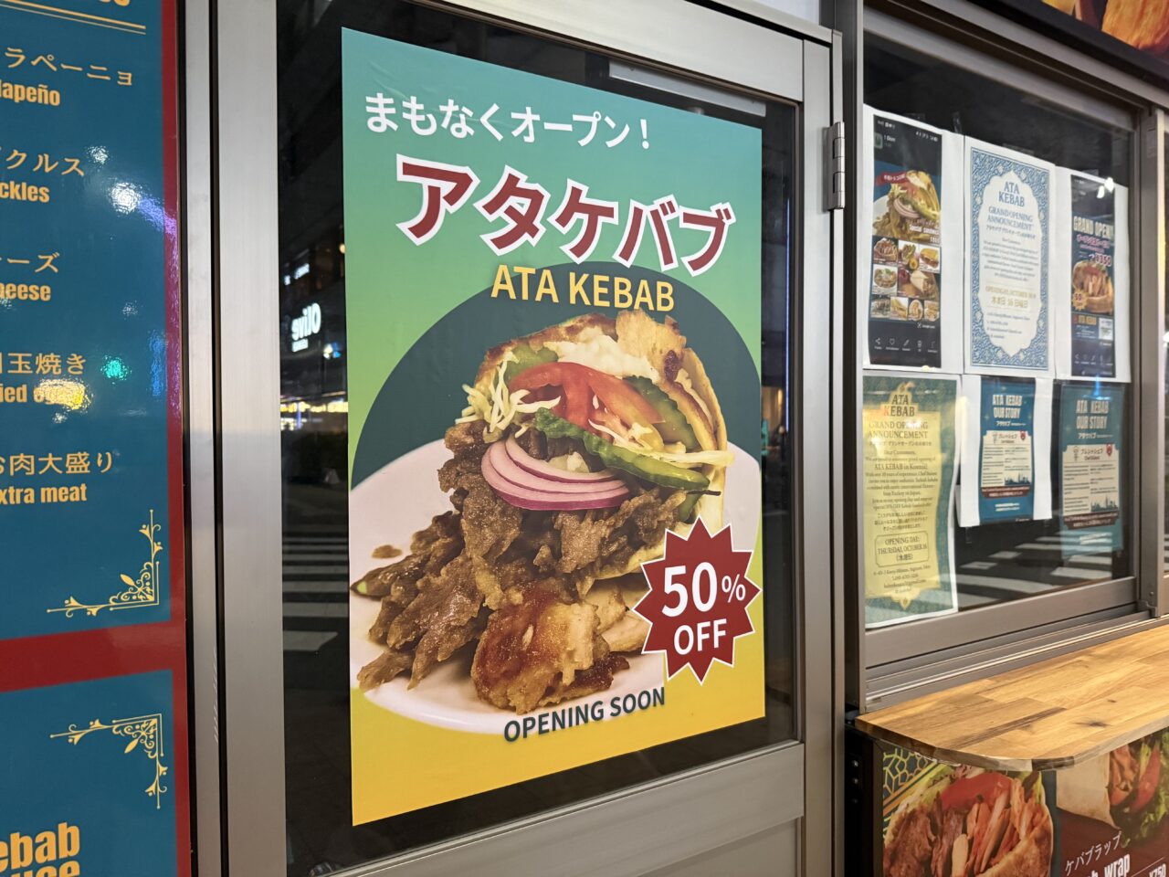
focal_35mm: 24
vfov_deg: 56.8
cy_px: 438
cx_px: 584
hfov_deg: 71.6
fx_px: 810
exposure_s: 1/50
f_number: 1.78
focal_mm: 6.76
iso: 800
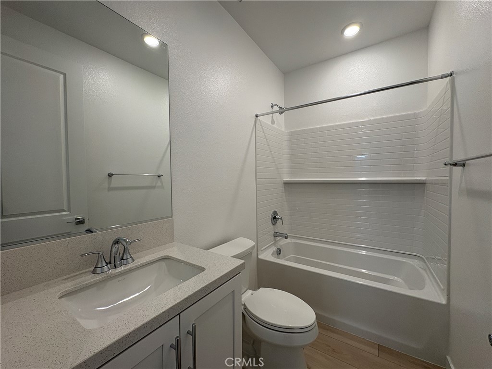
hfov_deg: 102.1
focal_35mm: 14
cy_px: 184
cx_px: 246
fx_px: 199
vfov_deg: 85.7
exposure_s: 1/120
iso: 100
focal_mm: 2.22
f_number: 2.2
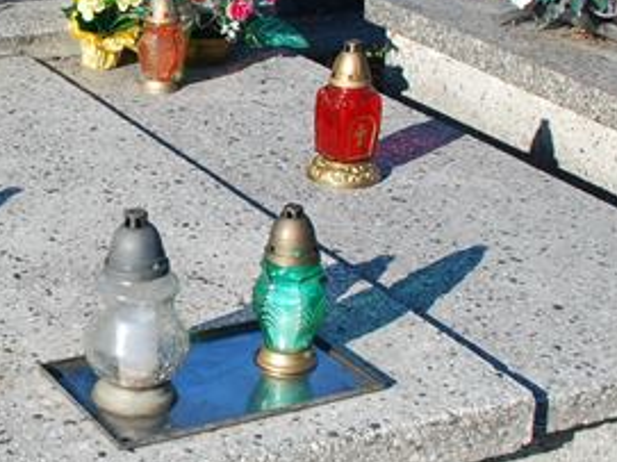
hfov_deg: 20.2
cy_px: 213
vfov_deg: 15.7
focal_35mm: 94
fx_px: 1675
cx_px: -11
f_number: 8
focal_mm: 22
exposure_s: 1/640
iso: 500
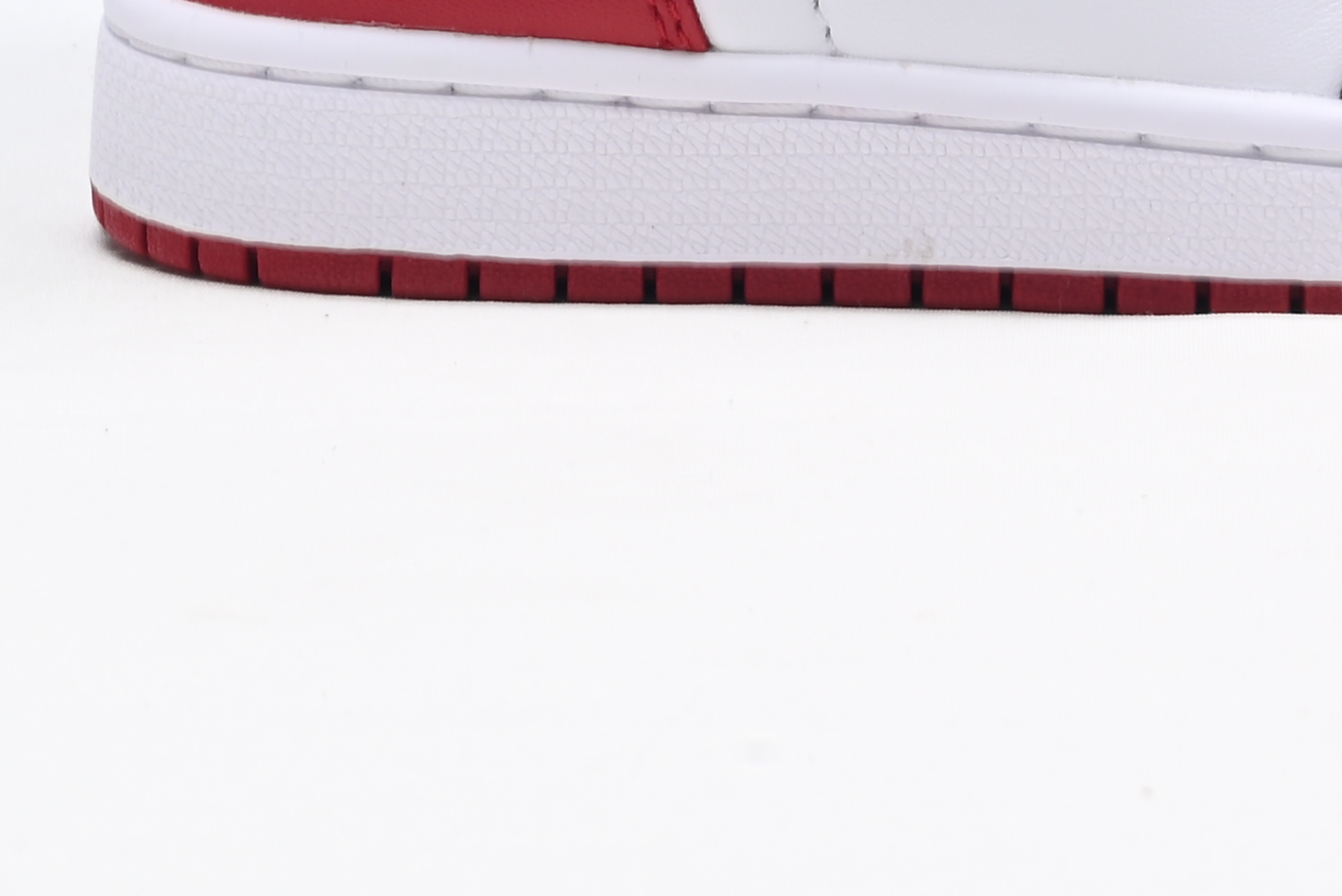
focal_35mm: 161
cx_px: 1123
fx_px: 6004
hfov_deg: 12.7
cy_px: -919
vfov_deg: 8.1
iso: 100
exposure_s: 1/2
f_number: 16
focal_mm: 38
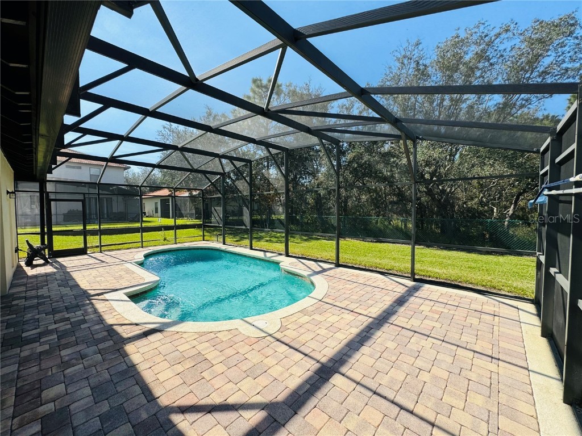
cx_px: 291
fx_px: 235
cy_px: 218
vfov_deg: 85.7
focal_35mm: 14
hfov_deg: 102.1
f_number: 2.2
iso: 40
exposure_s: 1/693
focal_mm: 2.22
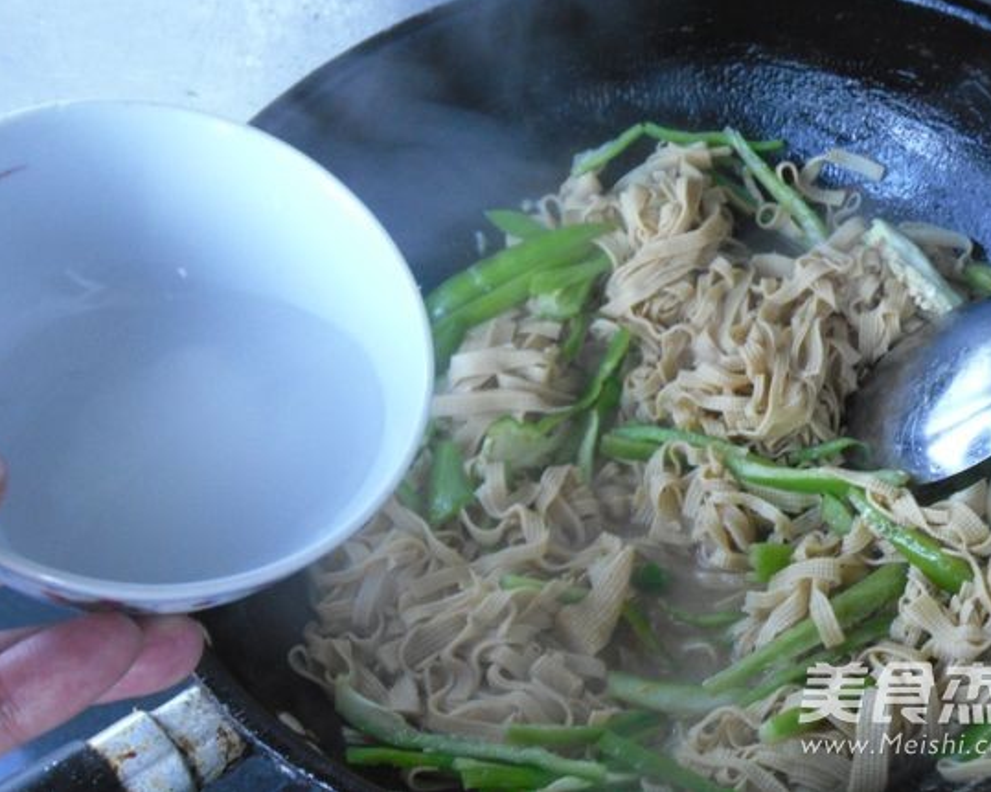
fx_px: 1818
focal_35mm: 62
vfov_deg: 24.6
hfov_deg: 30.5
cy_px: 394
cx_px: 515
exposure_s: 1/22
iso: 400
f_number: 5.3
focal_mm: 10.55
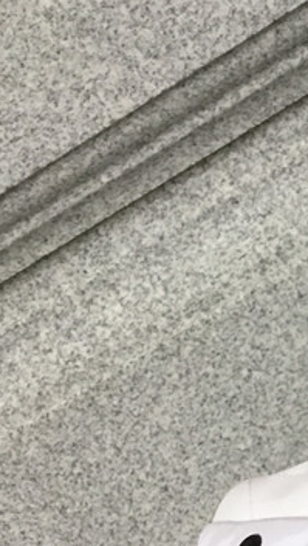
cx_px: 551
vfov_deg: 24.5
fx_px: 1247
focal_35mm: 86
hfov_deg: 12.8
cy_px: 409
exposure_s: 1/30
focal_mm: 3.3
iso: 40
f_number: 2.4
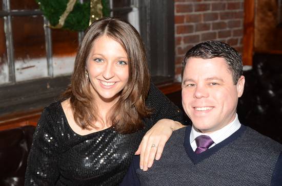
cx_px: 141
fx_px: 516
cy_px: 93
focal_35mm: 66
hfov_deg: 30.6
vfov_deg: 20.5
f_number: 3.5
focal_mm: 44
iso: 1250
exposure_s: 1/40
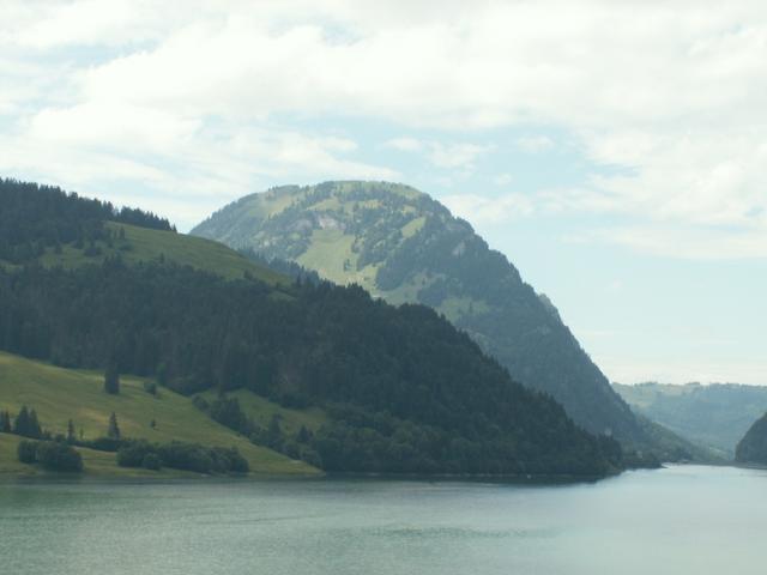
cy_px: 288
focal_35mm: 72
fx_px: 1595
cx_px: 384
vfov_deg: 20.4
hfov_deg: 27.0
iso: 50
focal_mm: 11.95
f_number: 8
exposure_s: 1/100
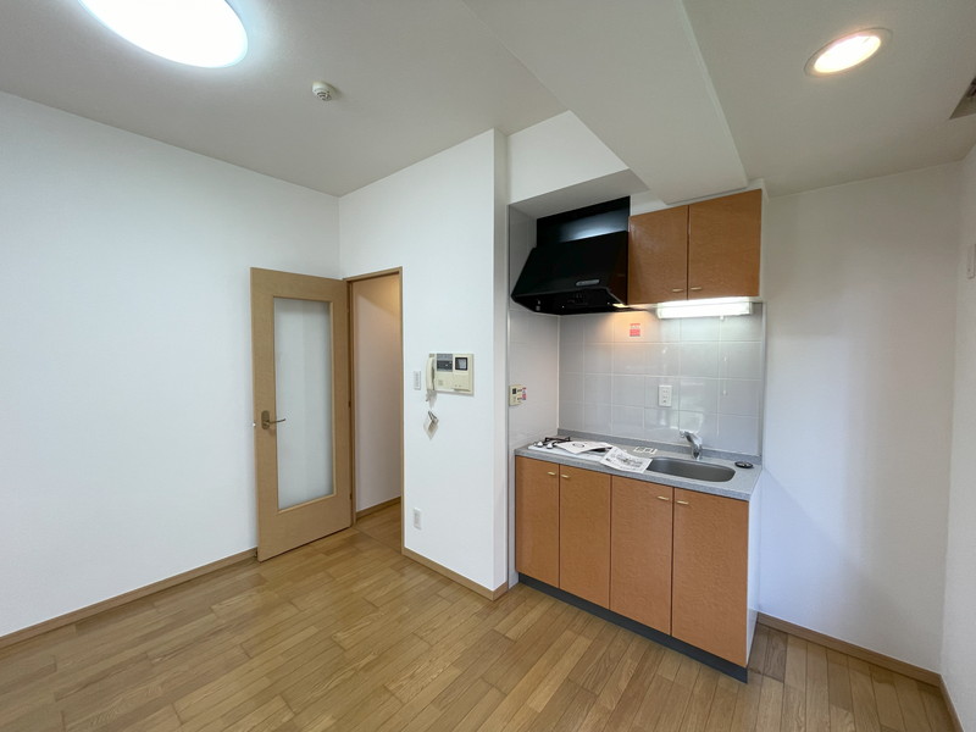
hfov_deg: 102.1
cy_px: 366
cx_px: 488
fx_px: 395
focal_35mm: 14
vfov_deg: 85.7
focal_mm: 1.54
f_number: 2.4
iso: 160
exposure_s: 1/100
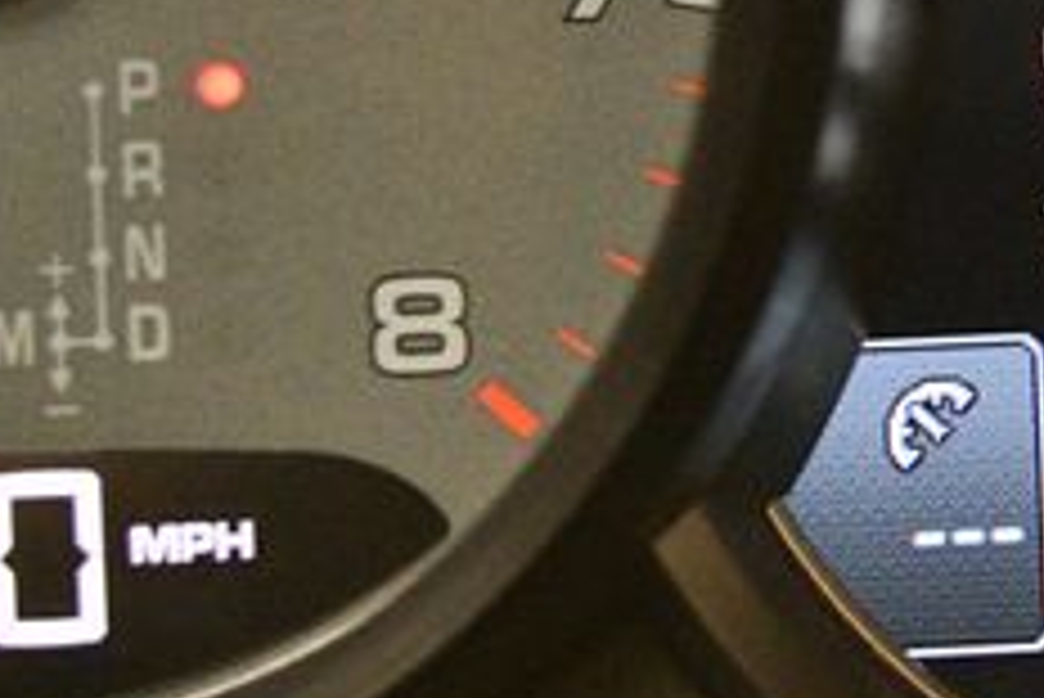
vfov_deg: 11.0
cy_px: 135
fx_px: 3598
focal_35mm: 124
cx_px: 1426
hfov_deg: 15.6
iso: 7200
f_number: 4.5
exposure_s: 1/60
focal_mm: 30
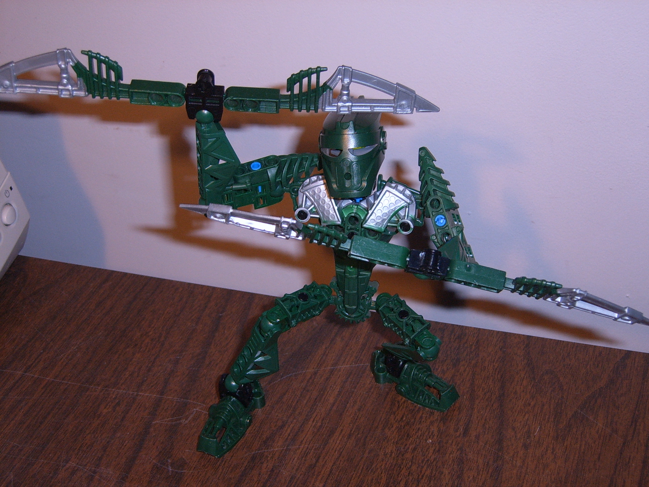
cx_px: 324
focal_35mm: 55
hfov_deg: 34.9
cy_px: 244
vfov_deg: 26.6
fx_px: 1031
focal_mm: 9.1
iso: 69
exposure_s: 1/45
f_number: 3.4
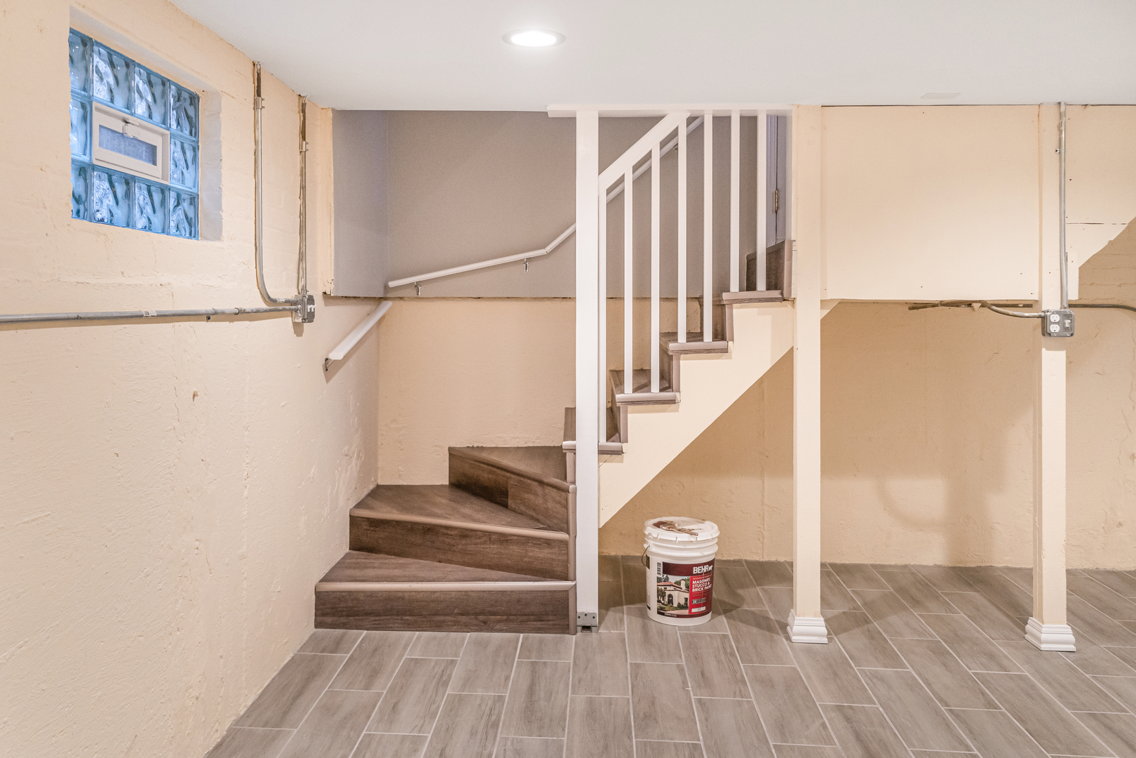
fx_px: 915
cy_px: 379
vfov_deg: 45.0
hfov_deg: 63.7
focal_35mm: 29
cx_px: 568
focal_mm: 29
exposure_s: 1/160
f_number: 4.5
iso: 2000
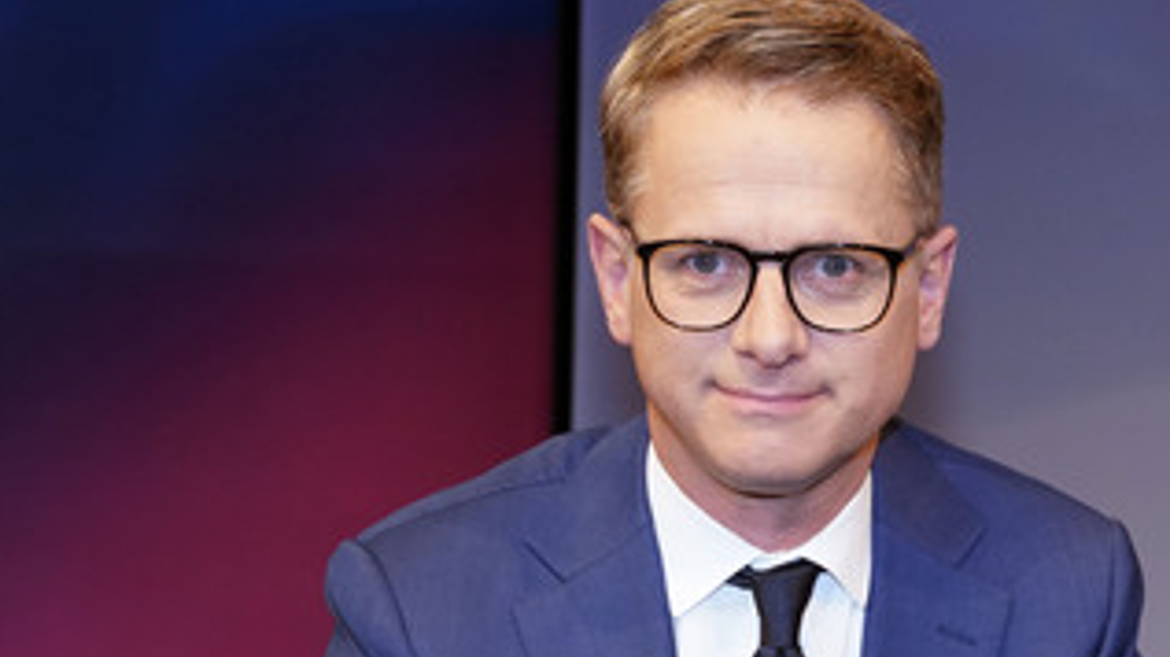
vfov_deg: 18.7
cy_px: 461
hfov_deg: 32.6
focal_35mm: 64
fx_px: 1985
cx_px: 777
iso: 2000
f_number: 5.6
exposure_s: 1/125
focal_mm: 43
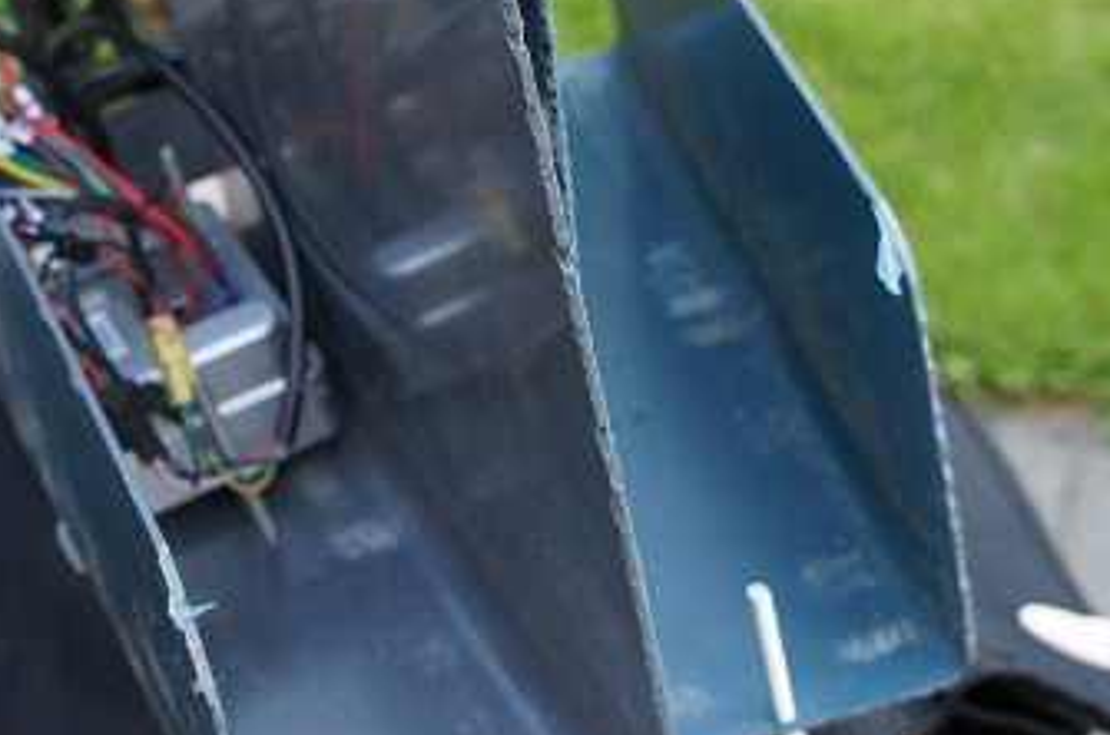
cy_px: 220
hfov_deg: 26.9
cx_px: 398
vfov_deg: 18.0
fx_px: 2314
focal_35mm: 75
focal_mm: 21
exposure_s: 1/200
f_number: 4.5
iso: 200
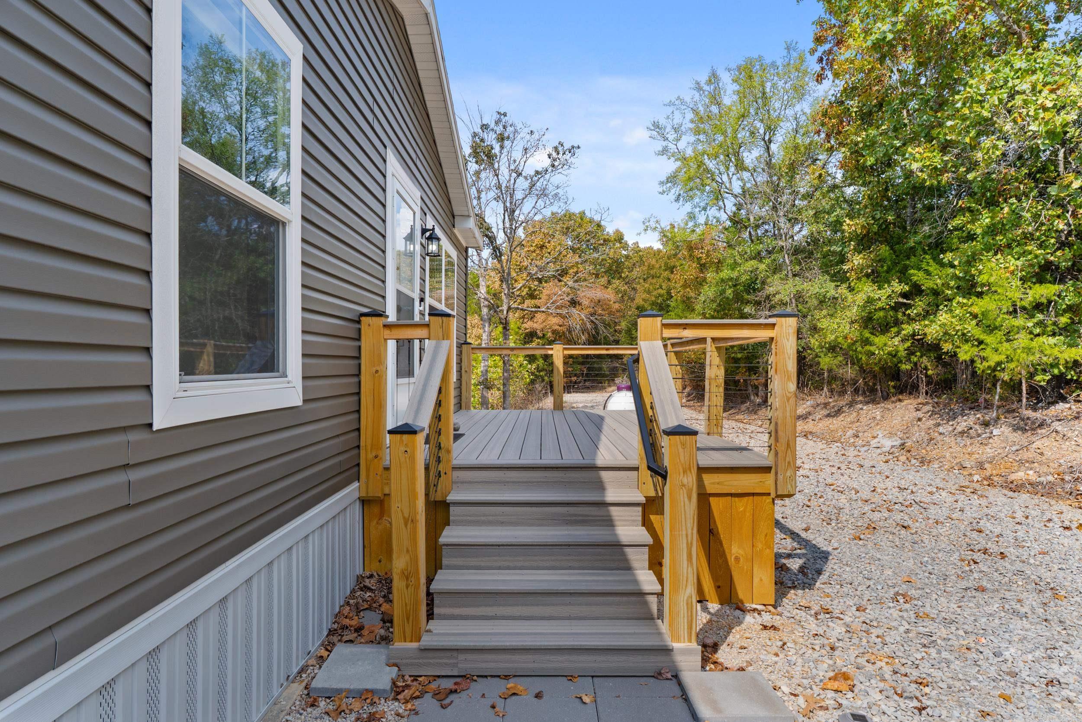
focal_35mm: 20
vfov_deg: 61.7
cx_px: 541
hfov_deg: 83.7
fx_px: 604
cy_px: 361
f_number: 9
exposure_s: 1/60
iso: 200
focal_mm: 13.4
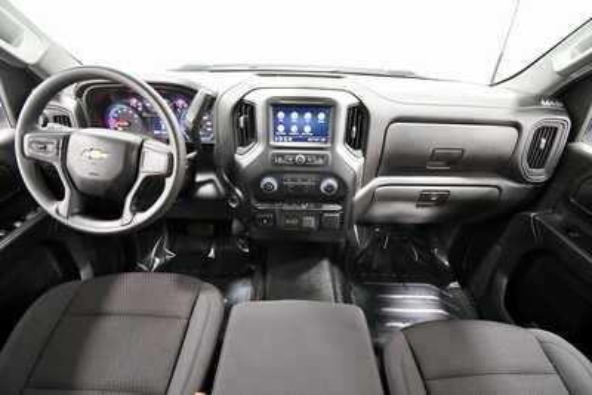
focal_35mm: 15
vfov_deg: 77.4
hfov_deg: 100.4
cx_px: 296
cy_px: 198
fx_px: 247
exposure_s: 1/60
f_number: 4.5
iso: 4500
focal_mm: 10
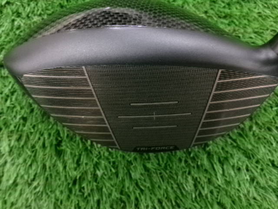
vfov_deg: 49.7
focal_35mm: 28
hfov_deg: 63.4
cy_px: 104
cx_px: 139
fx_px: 225
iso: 800
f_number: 3.9
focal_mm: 5.1
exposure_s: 1/34
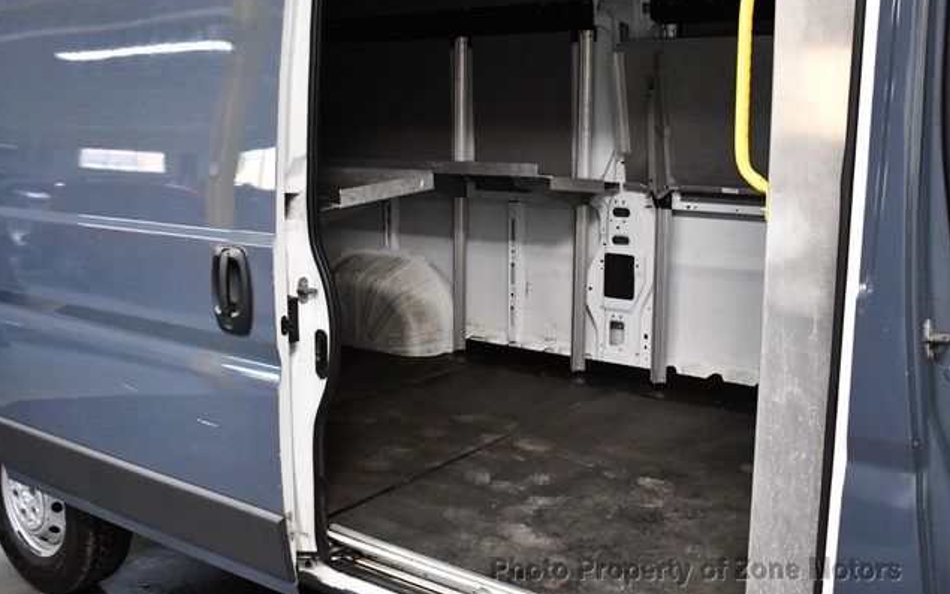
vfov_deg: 34.4
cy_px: 278
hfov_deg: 52.7
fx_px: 958
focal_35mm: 37
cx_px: 473
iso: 2500
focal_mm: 18
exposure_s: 1/125
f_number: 3.5
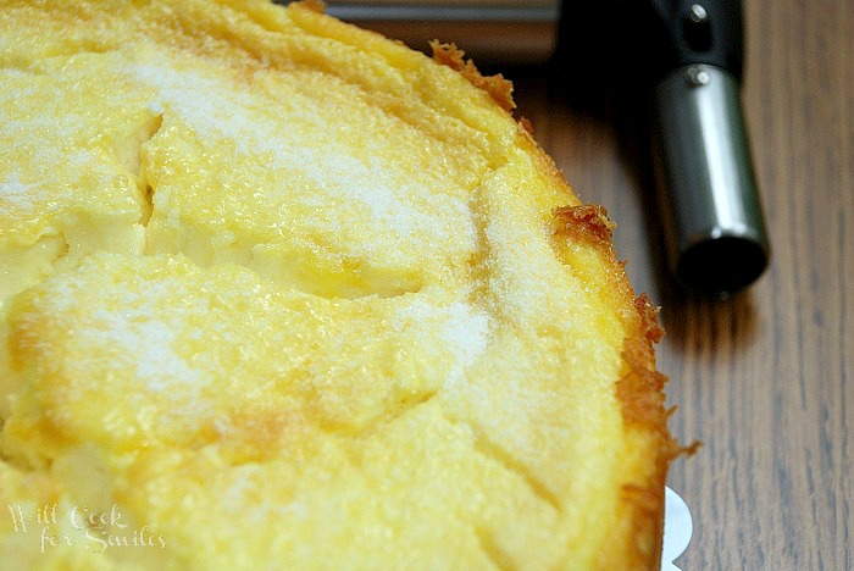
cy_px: 286
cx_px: 427
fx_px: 2065
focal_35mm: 87
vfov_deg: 15.7
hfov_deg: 23.4
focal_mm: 58
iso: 400
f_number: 5.3
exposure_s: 1/200
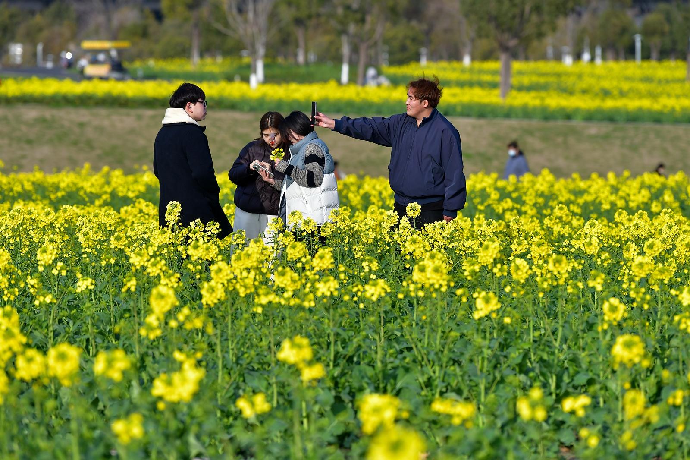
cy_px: 230
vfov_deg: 7.2
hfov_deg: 10.8
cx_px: 345
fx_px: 3641
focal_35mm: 190
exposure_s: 1/4000
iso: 400
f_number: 4
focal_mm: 190
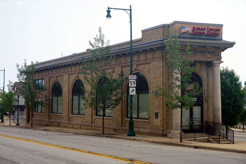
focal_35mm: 57
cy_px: 82
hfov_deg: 35.1
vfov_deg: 23.8
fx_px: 389
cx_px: 123
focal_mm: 38
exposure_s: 1/100
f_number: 10
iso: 100
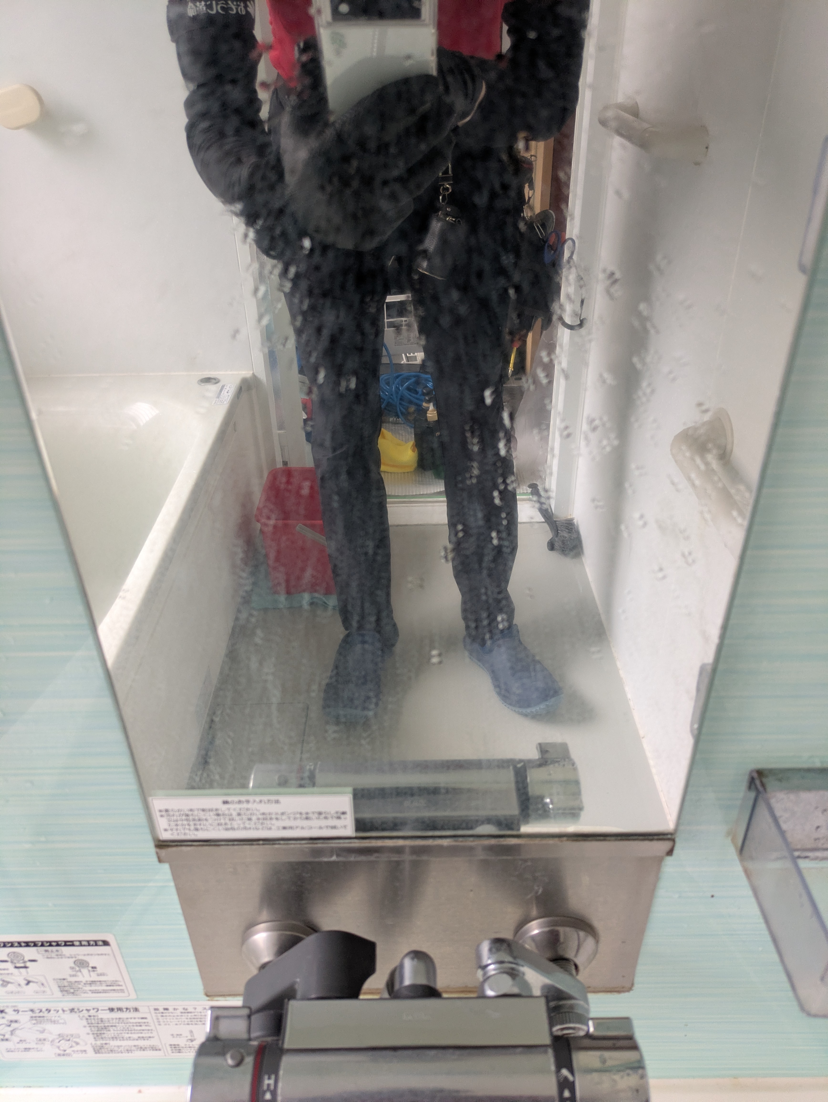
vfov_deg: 69.4
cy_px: 551
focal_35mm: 25
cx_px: 414
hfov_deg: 54.9
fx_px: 797
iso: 186
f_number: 1.89
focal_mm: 5.43
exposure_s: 1/100
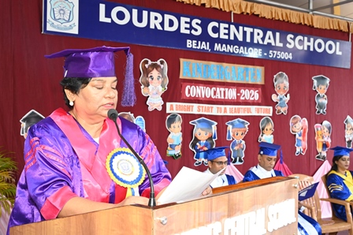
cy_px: 118
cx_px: 176
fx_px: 412
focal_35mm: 42
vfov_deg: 31.8
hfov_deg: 46.4
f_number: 10
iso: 3200
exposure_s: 1/125
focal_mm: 42
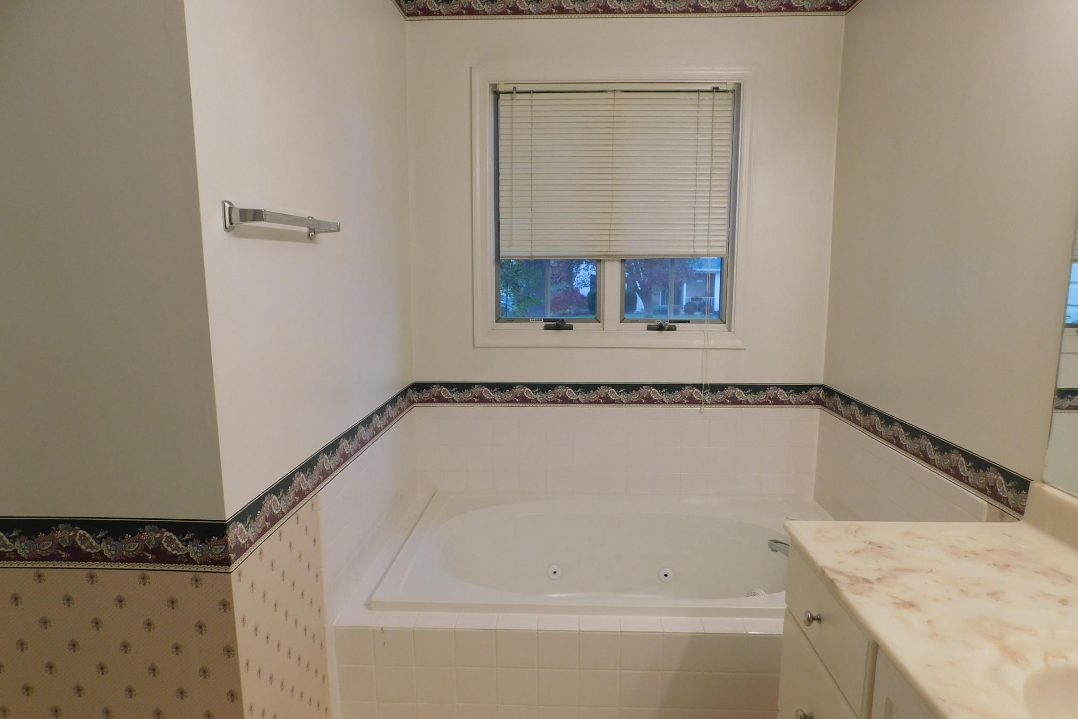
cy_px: 385
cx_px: 538
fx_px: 719
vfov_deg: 53.1
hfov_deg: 73.7
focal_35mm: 24
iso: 125
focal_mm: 4
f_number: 3
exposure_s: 1/50
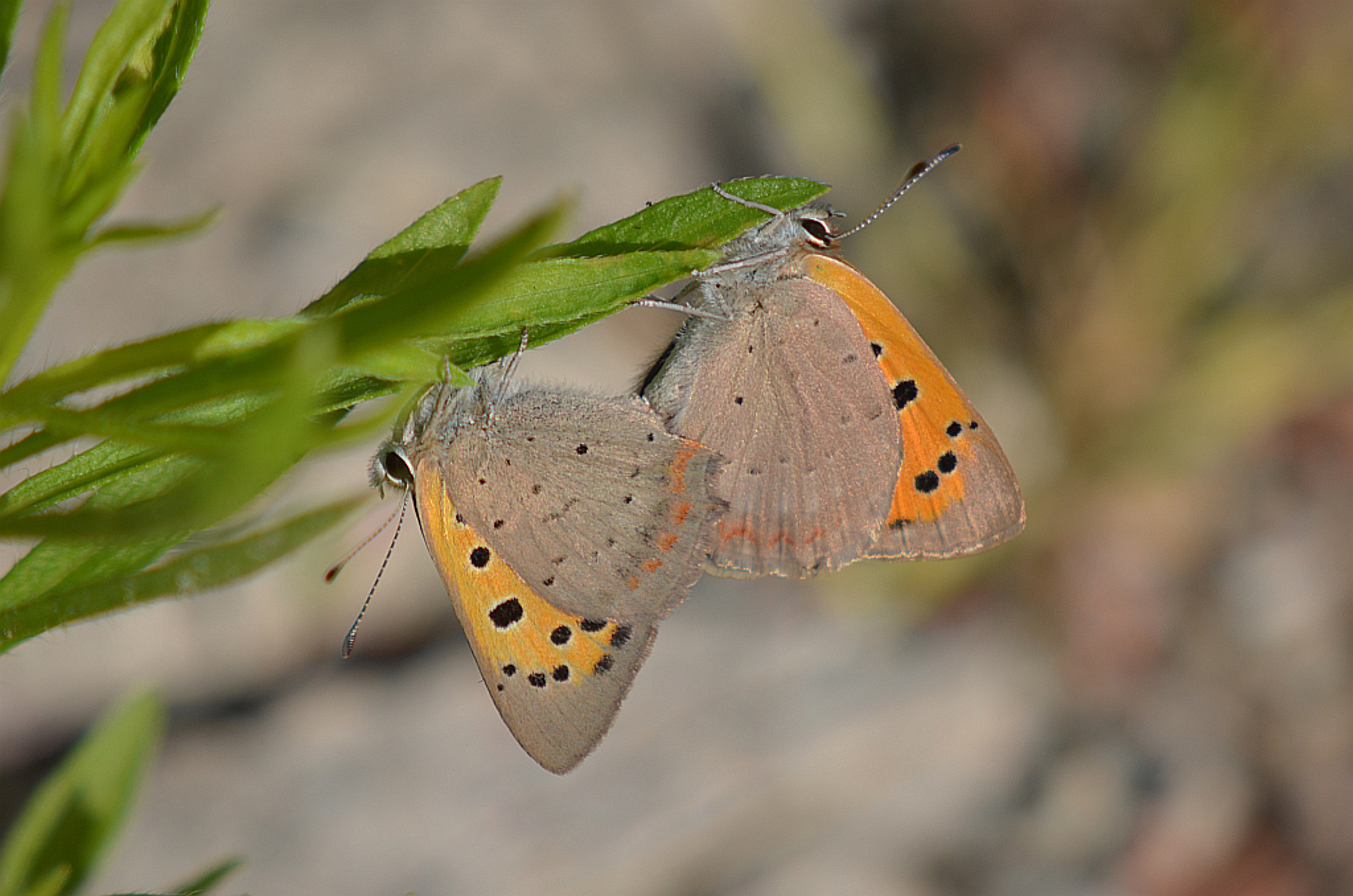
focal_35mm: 300
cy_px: 448
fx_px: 11250
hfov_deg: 6.9
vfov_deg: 4.6
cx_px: 676
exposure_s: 1/640
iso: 100
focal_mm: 200
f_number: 8
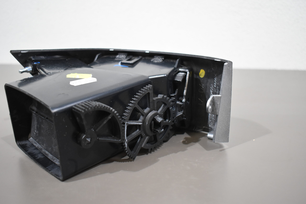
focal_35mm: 39
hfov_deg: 49.6
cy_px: 102
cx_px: 153
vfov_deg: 34.2
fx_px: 331
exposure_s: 1/125
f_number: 4
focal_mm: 26
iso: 1400
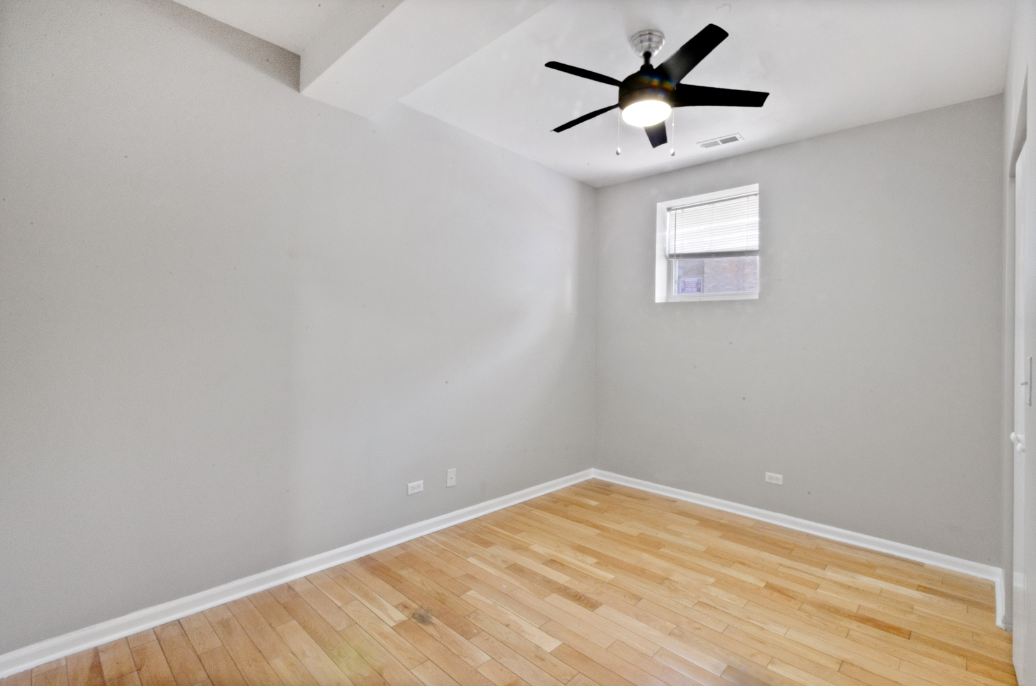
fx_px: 431
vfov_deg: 77.1
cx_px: 518
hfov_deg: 100.5
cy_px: 343
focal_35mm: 15
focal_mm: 10
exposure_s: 4
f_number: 22
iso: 100
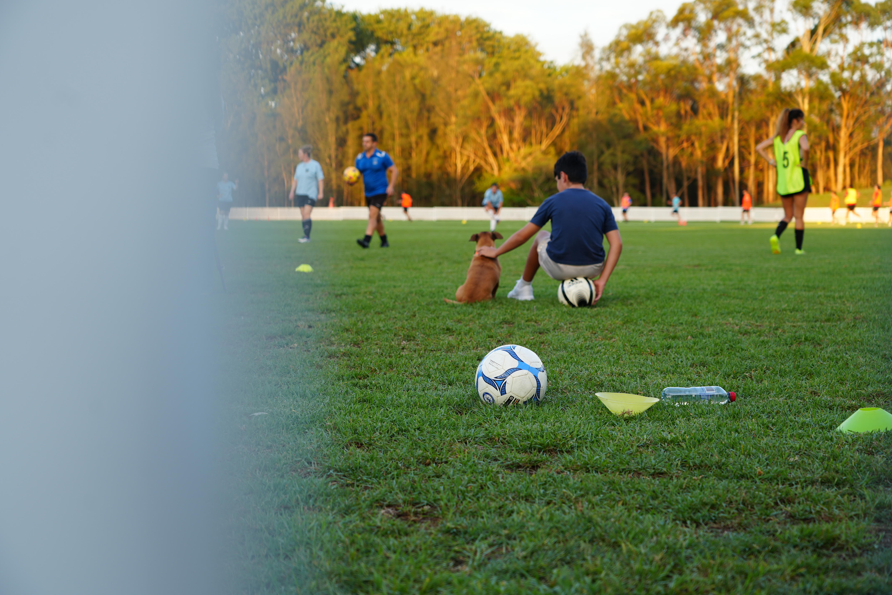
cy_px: 298
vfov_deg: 23.0
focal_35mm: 59
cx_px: 446
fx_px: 1462
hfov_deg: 33.9
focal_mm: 59
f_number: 4.5
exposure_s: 1/60
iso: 100
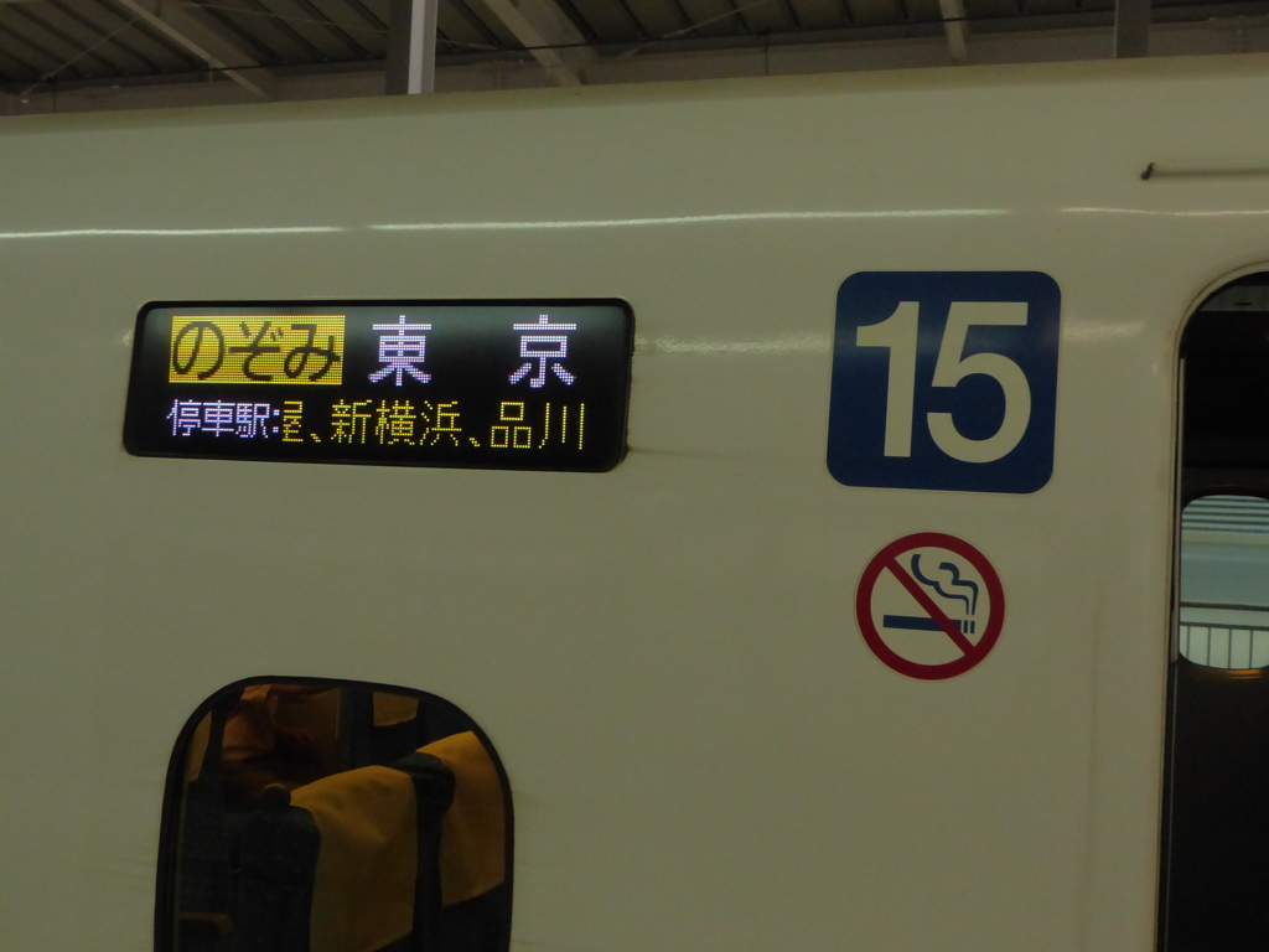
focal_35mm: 38
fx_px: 1393
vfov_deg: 37.7
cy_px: 476
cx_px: 634
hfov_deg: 49.0
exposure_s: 1/125
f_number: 3.2
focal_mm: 6.8
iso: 640
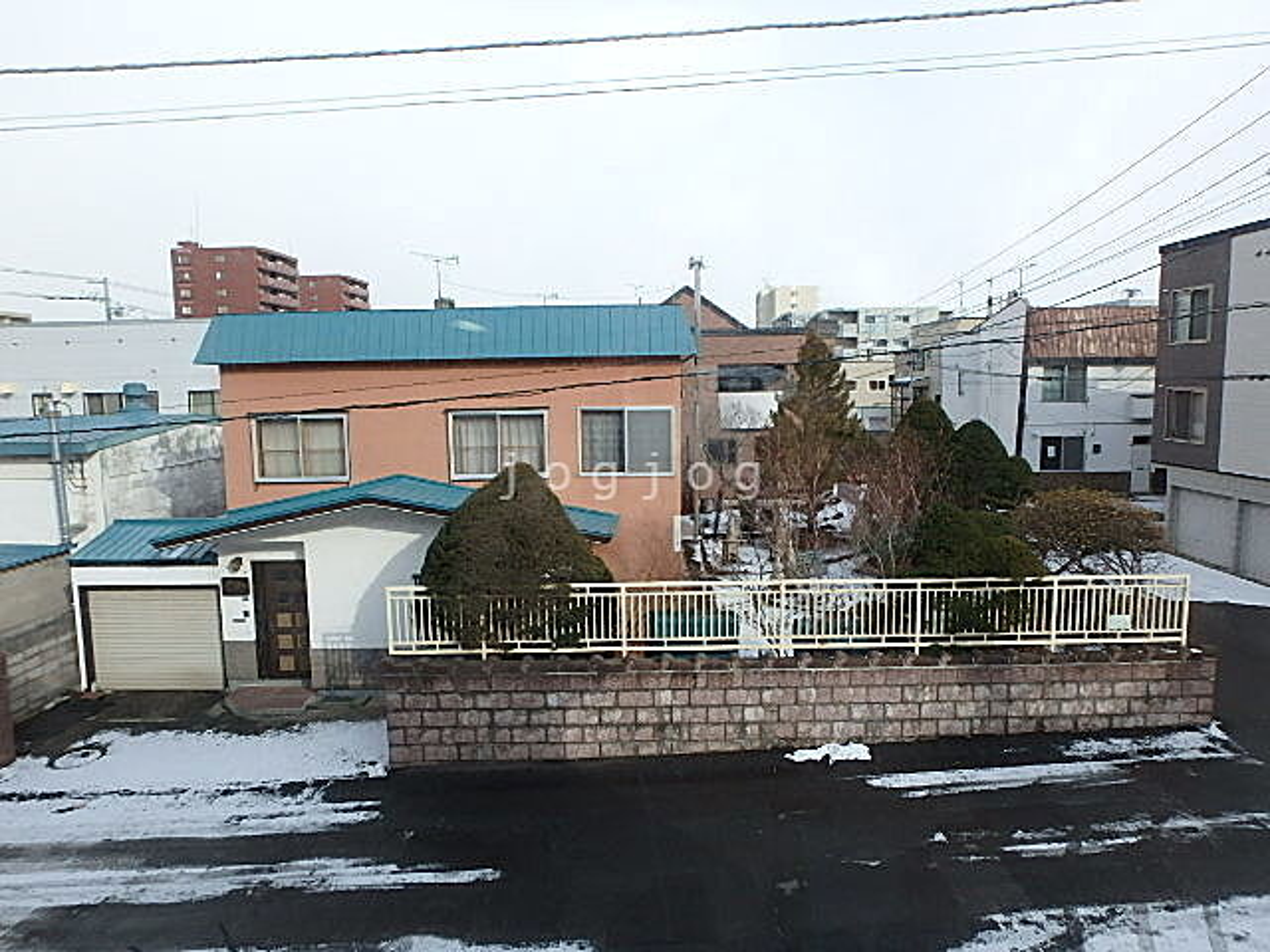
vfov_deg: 63.4
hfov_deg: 79.0
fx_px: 770
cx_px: 635
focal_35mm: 21
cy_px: 476
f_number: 3.5
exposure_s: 1/640
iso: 125
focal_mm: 3.7
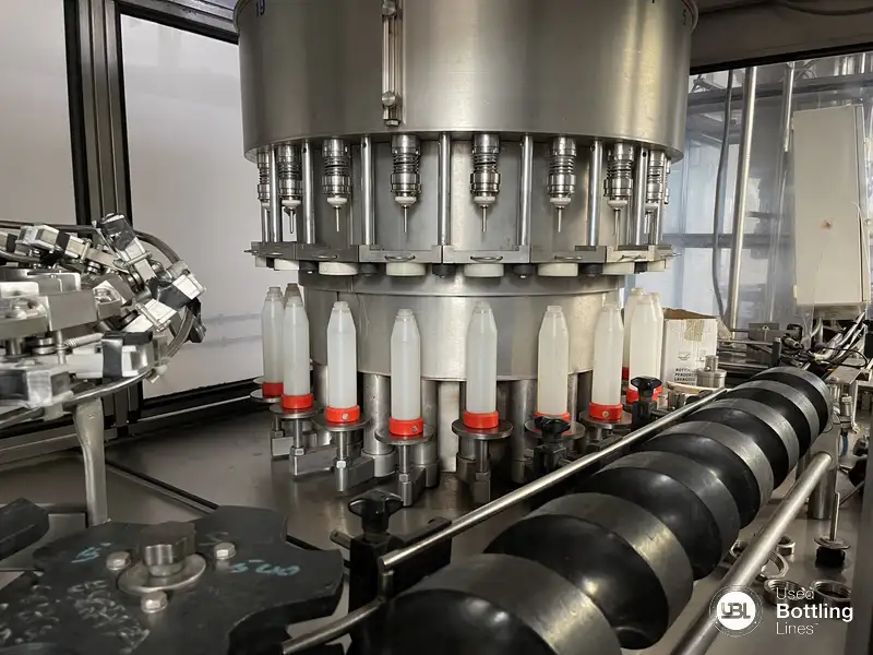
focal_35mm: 26
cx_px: 436
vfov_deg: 53.1
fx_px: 656
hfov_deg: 67.3
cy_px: 328
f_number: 1.6
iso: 500
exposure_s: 1/60
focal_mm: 5.1
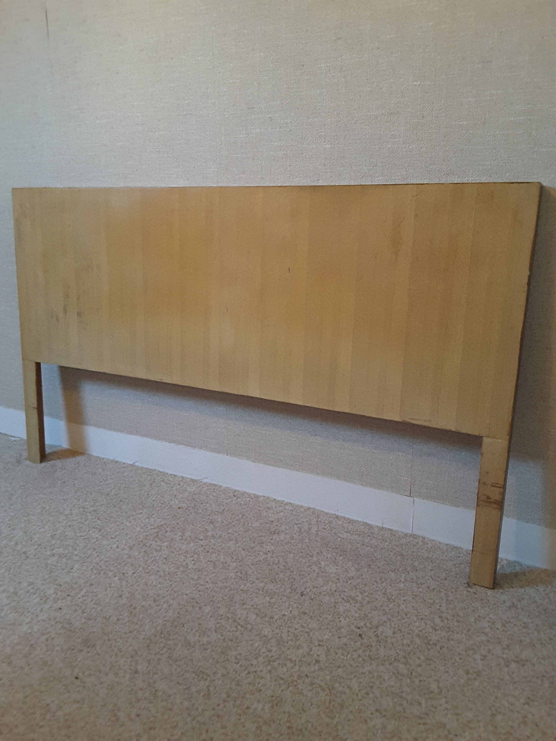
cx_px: 278
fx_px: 664
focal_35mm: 31
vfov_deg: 58.4
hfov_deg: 45.4
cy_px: 370
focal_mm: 2.9
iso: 500
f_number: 1.9
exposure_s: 1/17
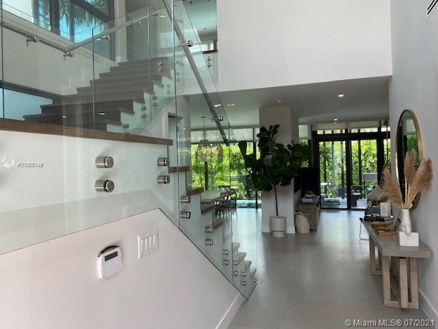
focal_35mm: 26
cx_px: 219
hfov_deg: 67.3
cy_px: 164
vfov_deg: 53.1
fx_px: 329
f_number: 1.8
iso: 32
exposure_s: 1/122
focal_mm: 4.25
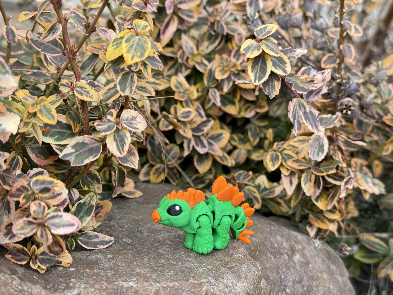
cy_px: 148
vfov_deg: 30.3
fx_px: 545
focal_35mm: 48
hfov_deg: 39.7
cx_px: 196
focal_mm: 6.76
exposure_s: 1/513
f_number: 1.78
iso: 64
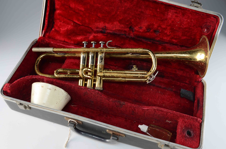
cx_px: 113
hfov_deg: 57.3
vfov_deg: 39.8
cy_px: 74
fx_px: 207
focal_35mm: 33
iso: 100
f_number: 9
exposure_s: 1/80
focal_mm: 22
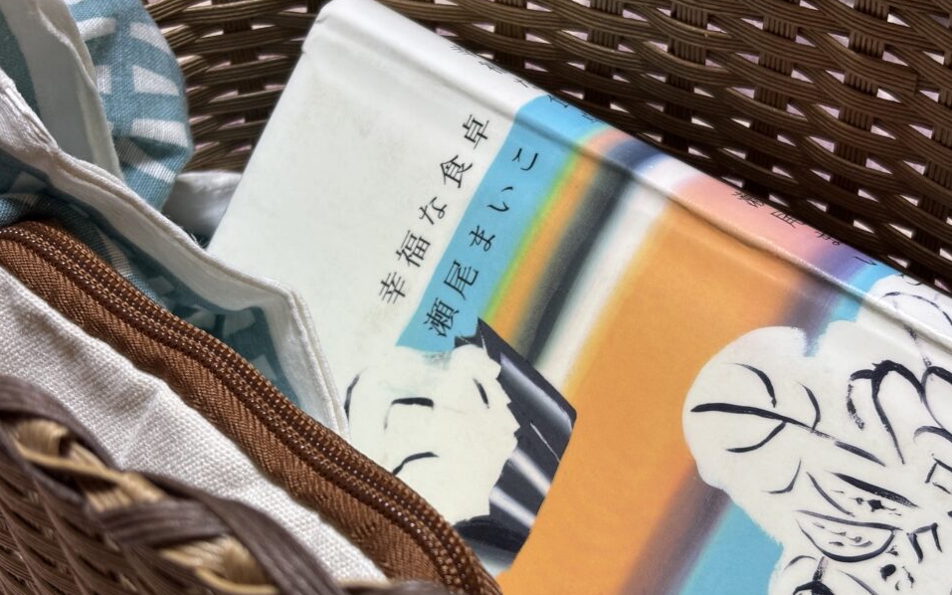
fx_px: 1531
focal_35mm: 59
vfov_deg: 22.0
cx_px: 473
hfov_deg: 34.5
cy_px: 337
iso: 125
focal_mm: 5.96
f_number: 1.6
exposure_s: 1/60
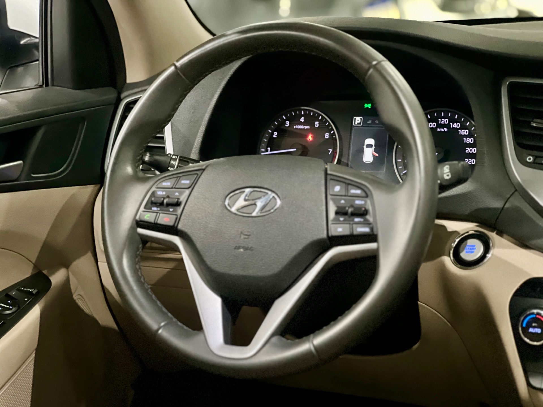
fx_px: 1208
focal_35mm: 77
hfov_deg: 25.3
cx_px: 272
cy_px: 204
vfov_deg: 19.1
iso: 1600
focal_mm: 9
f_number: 2.8
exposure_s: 1/15
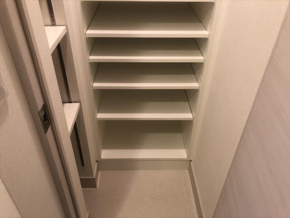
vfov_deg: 49.7
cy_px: 109
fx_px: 235
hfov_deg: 63.4
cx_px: 145
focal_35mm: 28
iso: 40
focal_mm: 3.99
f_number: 1.8
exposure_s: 1/17
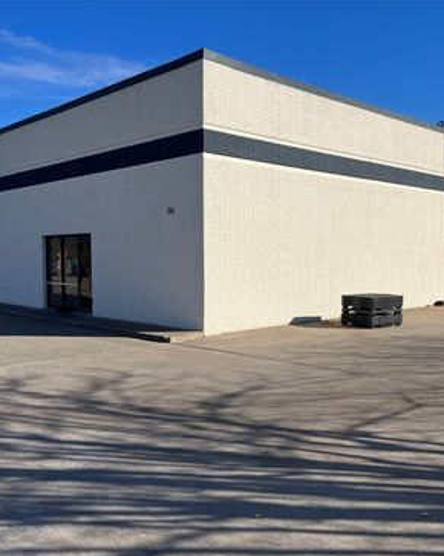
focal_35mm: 35
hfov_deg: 42.1
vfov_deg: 51.5
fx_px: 575
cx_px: 246
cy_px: 286
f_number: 1.6
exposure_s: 1/6897
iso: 50
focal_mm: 5.1
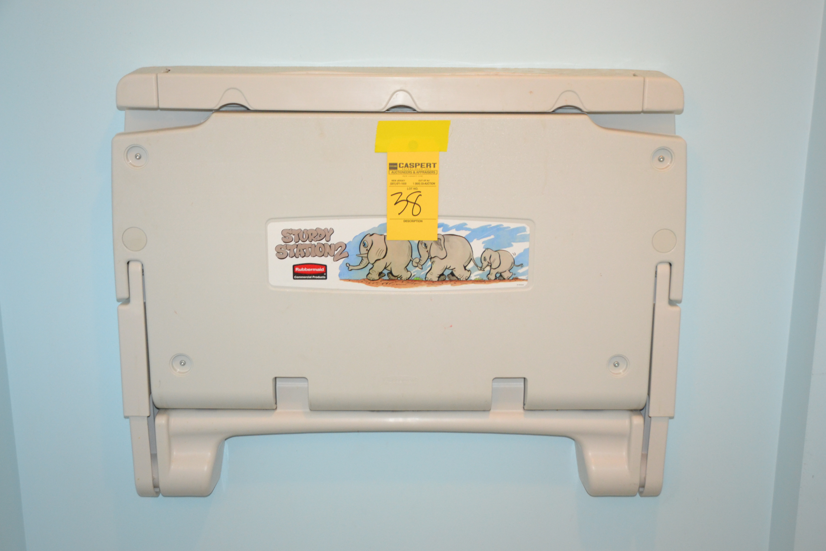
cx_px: 413
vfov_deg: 30.8
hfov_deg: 45.0
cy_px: 276
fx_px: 998
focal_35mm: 44
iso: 1250
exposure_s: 1/60
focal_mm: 29
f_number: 3.8
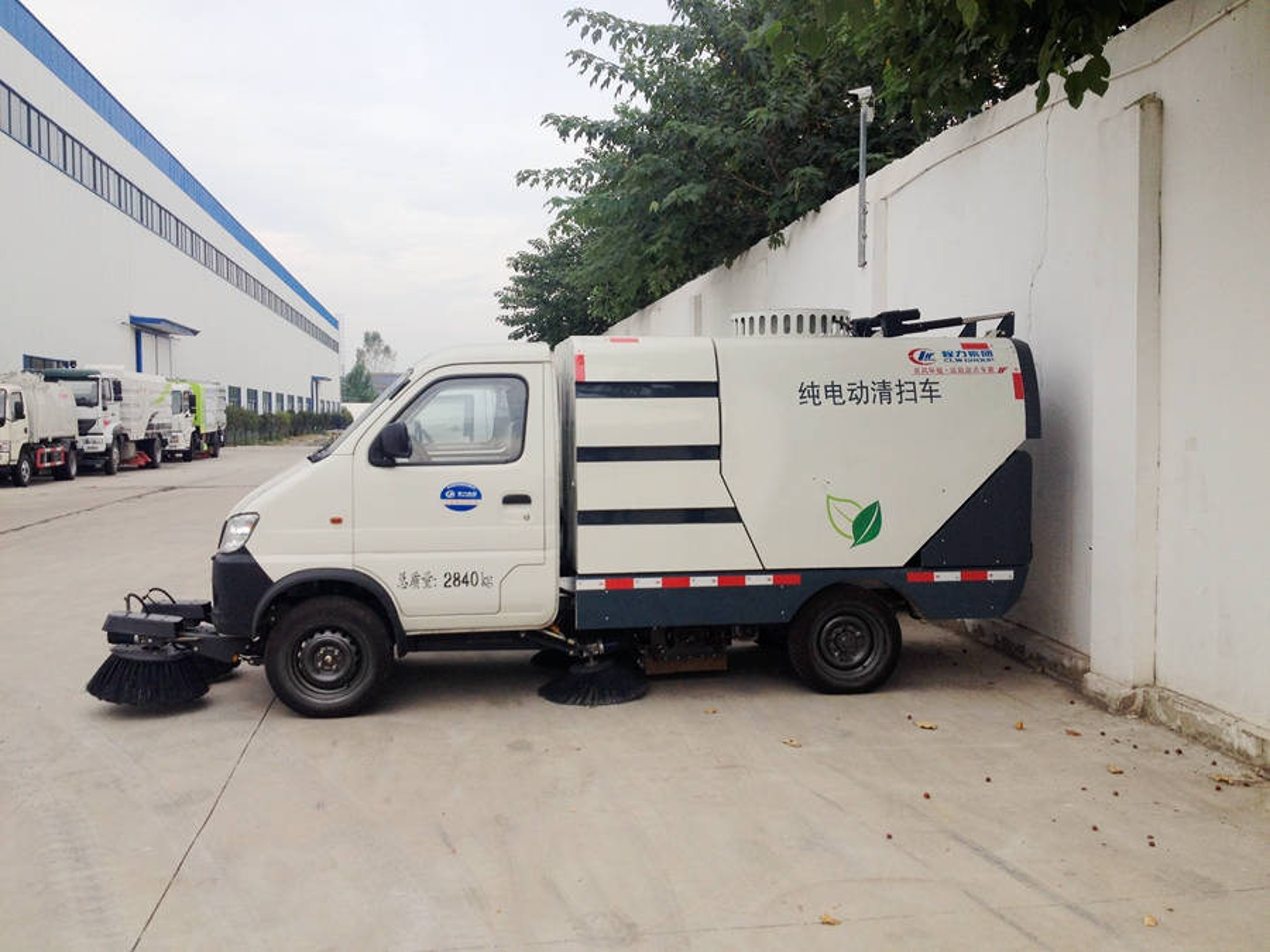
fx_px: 1284
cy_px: 476
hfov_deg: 52.6
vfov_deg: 40.7
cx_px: 635
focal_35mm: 35
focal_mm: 4.28
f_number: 2.4
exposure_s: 1/431
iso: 50
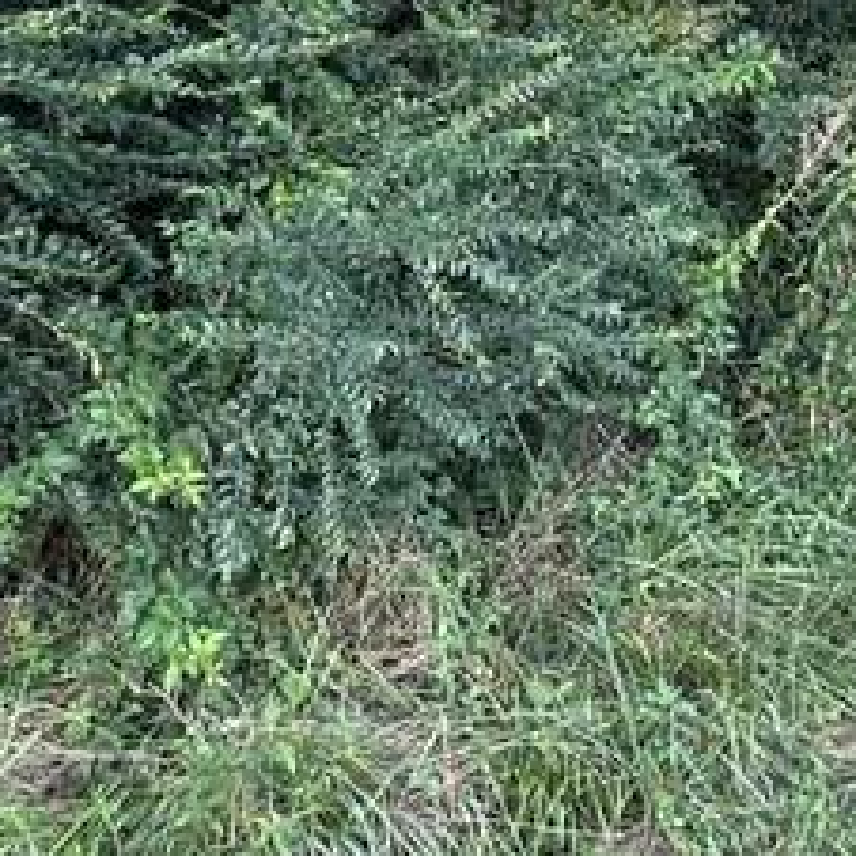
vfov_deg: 22.8
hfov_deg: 23.4
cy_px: -159
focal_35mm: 70
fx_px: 1958
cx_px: 898
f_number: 2.2
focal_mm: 2.22
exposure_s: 1/99
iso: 64
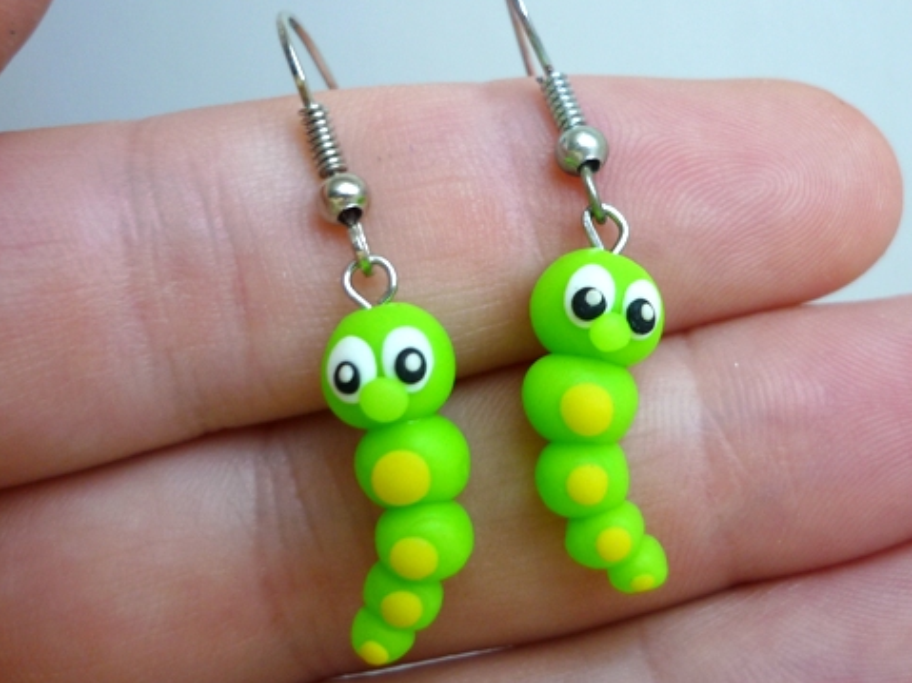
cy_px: 264
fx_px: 1212
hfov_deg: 40.9
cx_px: 587
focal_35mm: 46
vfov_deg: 31.4
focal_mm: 5.5
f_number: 2.8
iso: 80
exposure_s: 1/40
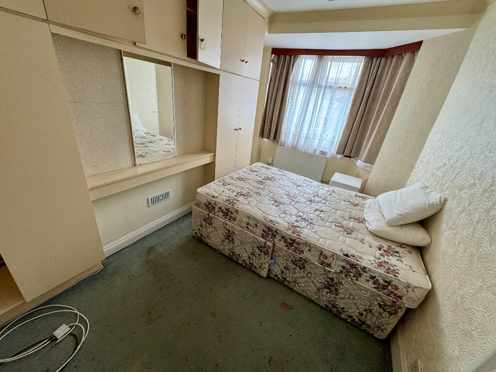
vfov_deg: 85.7
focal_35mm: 14
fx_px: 201
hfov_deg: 102.1
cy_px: 186
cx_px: 248
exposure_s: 1/99
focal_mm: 2.22
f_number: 2.2
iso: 200
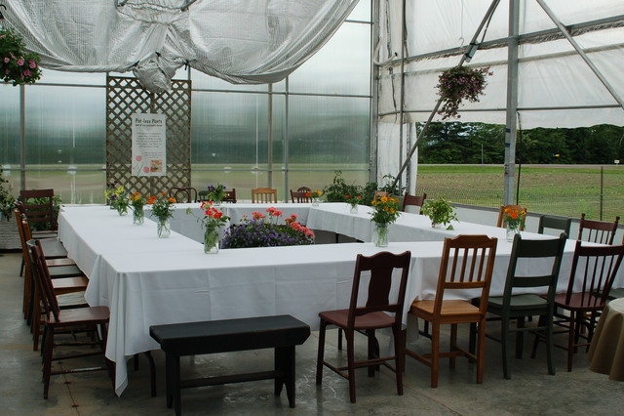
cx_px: 312
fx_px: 728
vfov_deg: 31.9
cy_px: 208
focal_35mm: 42
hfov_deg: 46.4
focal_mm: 28
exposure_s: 1/200
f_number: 7.1
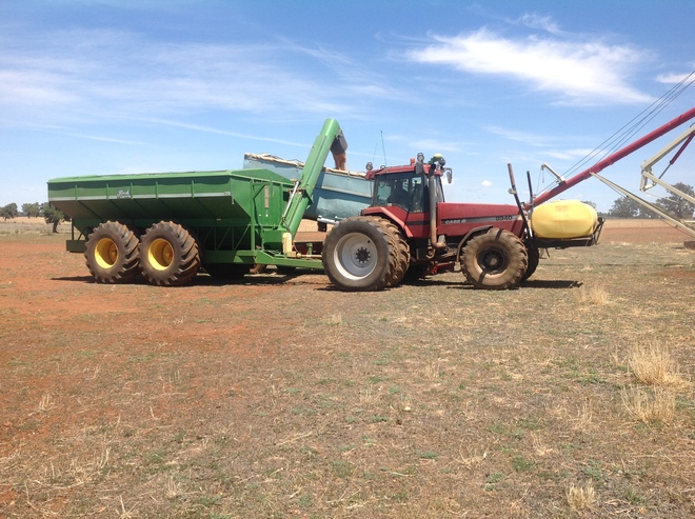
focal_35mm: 35
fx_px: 702
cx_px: 348
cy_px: 260
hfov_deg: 52.7
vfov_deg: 40.6
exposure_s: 1/2016
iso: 50
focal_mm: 4.28
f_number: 2.4
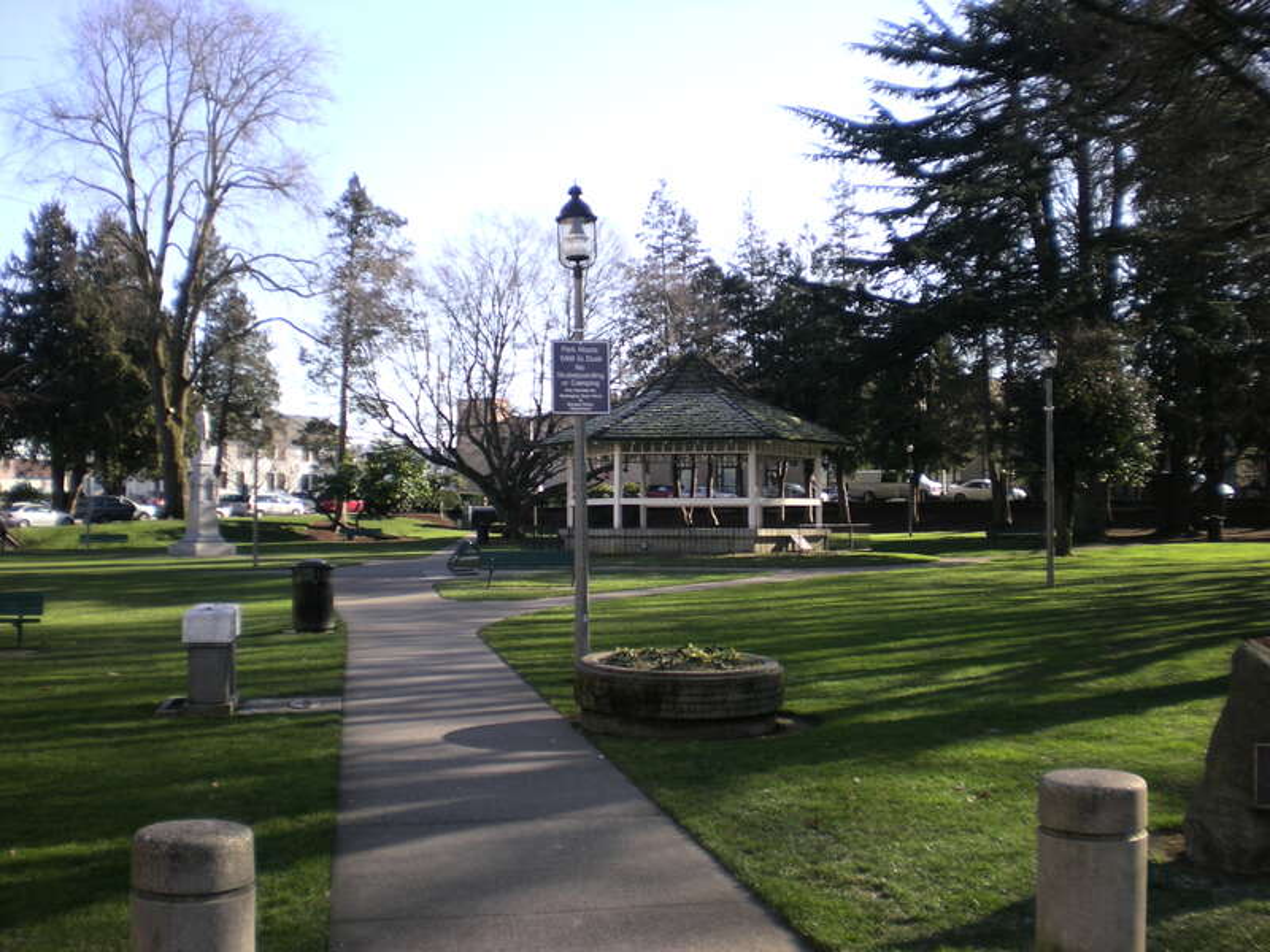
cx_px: 635
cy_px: 476
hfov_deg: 49.0
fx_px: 1394
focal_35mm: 38
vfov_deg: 37.7
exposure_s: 1/197
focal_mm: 6.3
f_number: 3.1
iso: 50
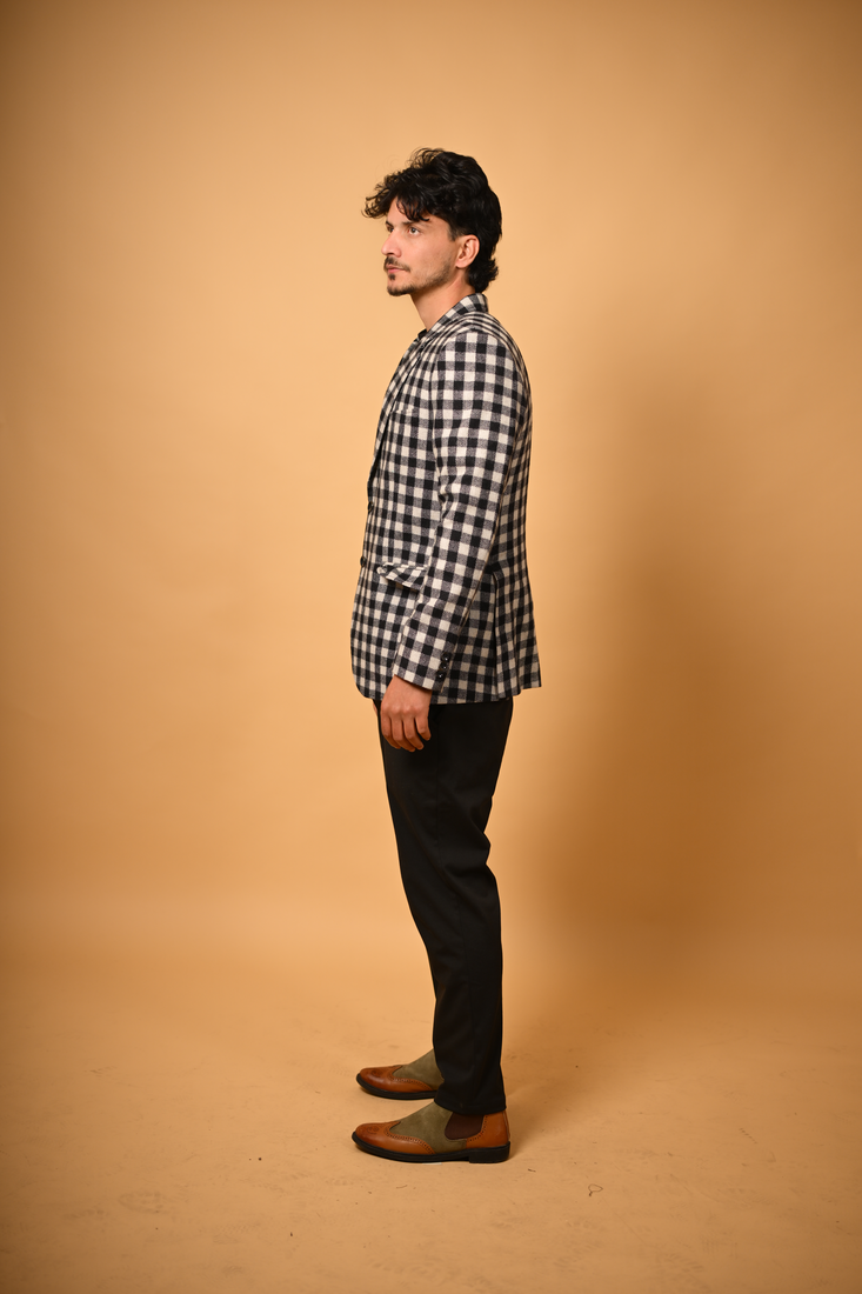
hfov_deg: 27.0
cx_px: 431
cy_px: 647
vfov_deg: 39.6
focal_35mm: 50
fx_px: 1796
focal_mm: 50
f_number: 2.2
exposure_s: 1/1000
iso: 160
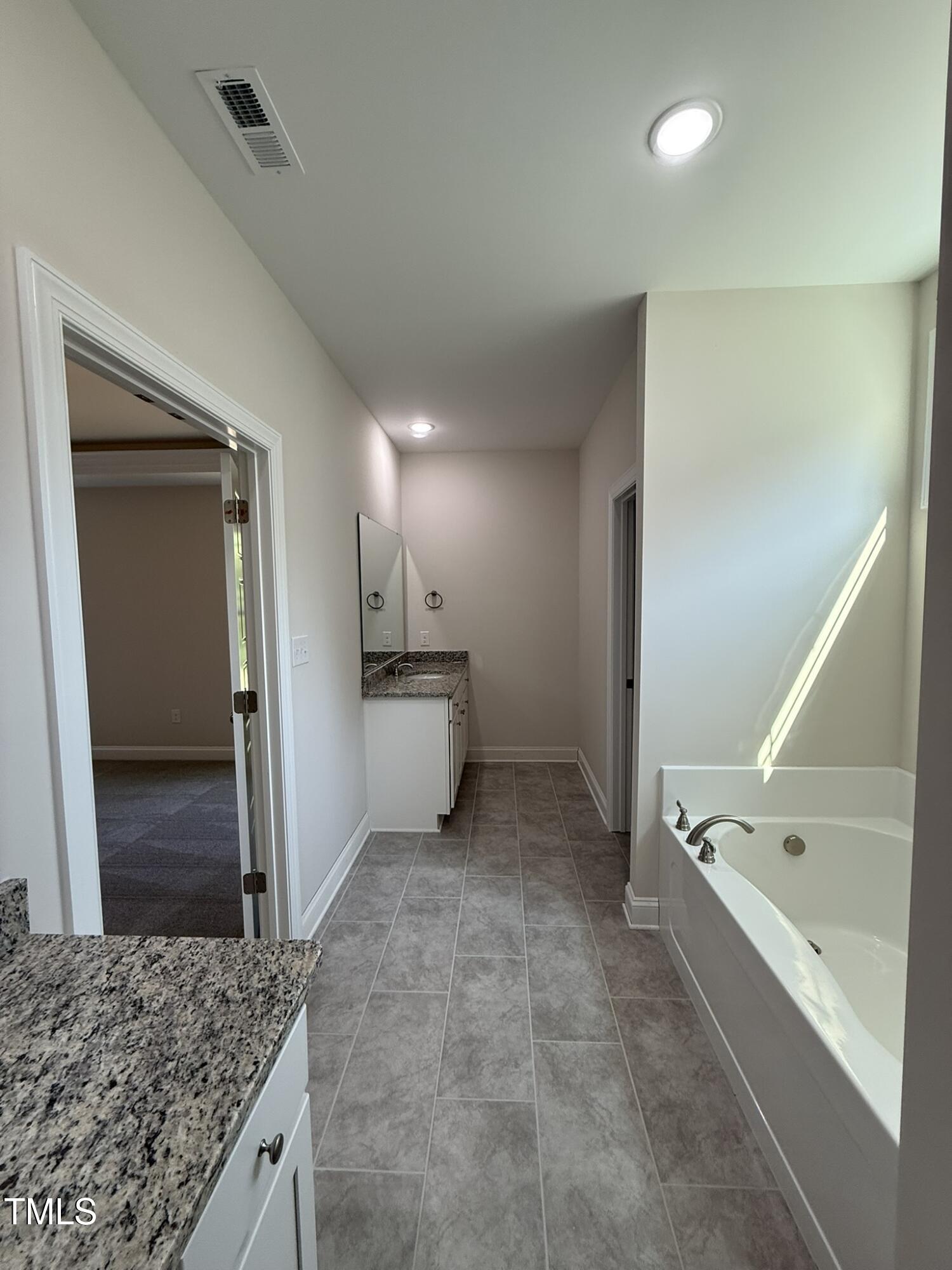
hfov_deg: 85.7
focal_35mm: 14
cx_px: 476
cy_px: 635
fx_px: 513
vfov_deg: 102.1
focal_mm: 2.22
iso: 100
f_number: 2.2
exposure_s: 1/120
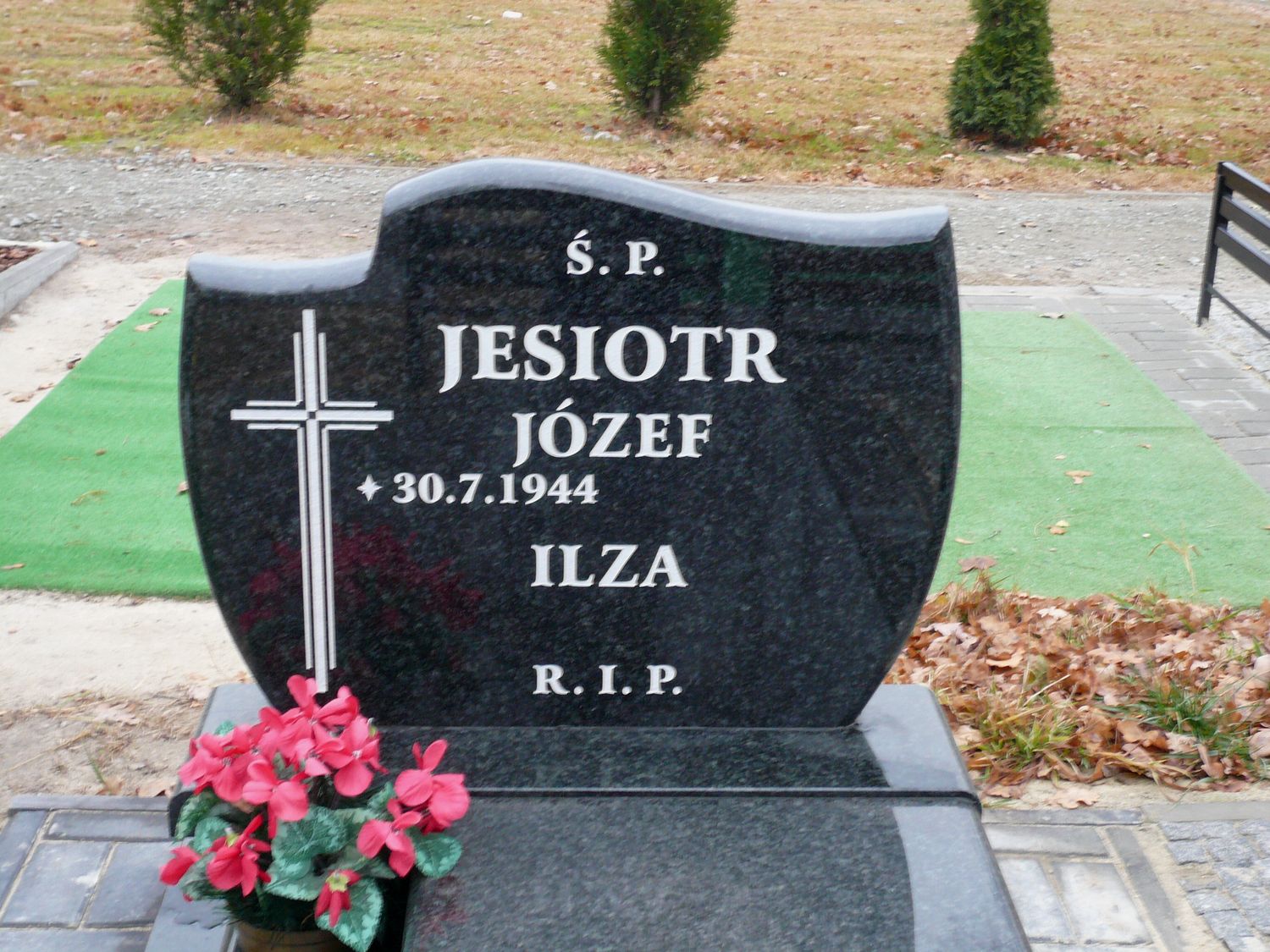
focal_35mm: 54
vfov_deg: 27.0
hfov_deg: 35.5
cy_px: 476
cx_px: 635
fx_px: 1981
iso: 125
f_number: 3.8
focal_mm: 8.8
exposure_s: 1/15
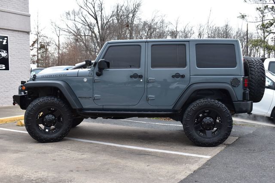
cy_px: 92
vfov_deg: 31.9
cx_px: 138
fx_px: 321
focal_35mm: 42
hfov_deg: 46.4
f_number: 6.3
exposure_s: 1/20
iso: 400
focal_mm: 28
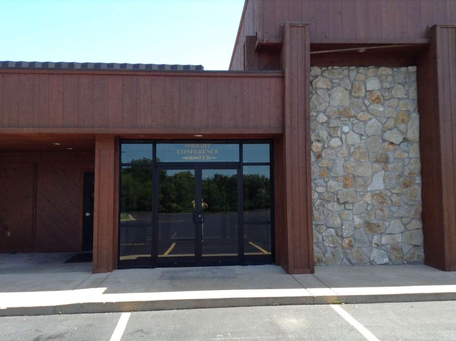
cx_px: 228
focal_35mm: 33
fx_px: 434
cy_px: 170
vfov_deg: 42.8
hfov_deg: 55.4
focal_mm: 3.3
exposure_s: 1/302
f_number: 2.4
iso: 25
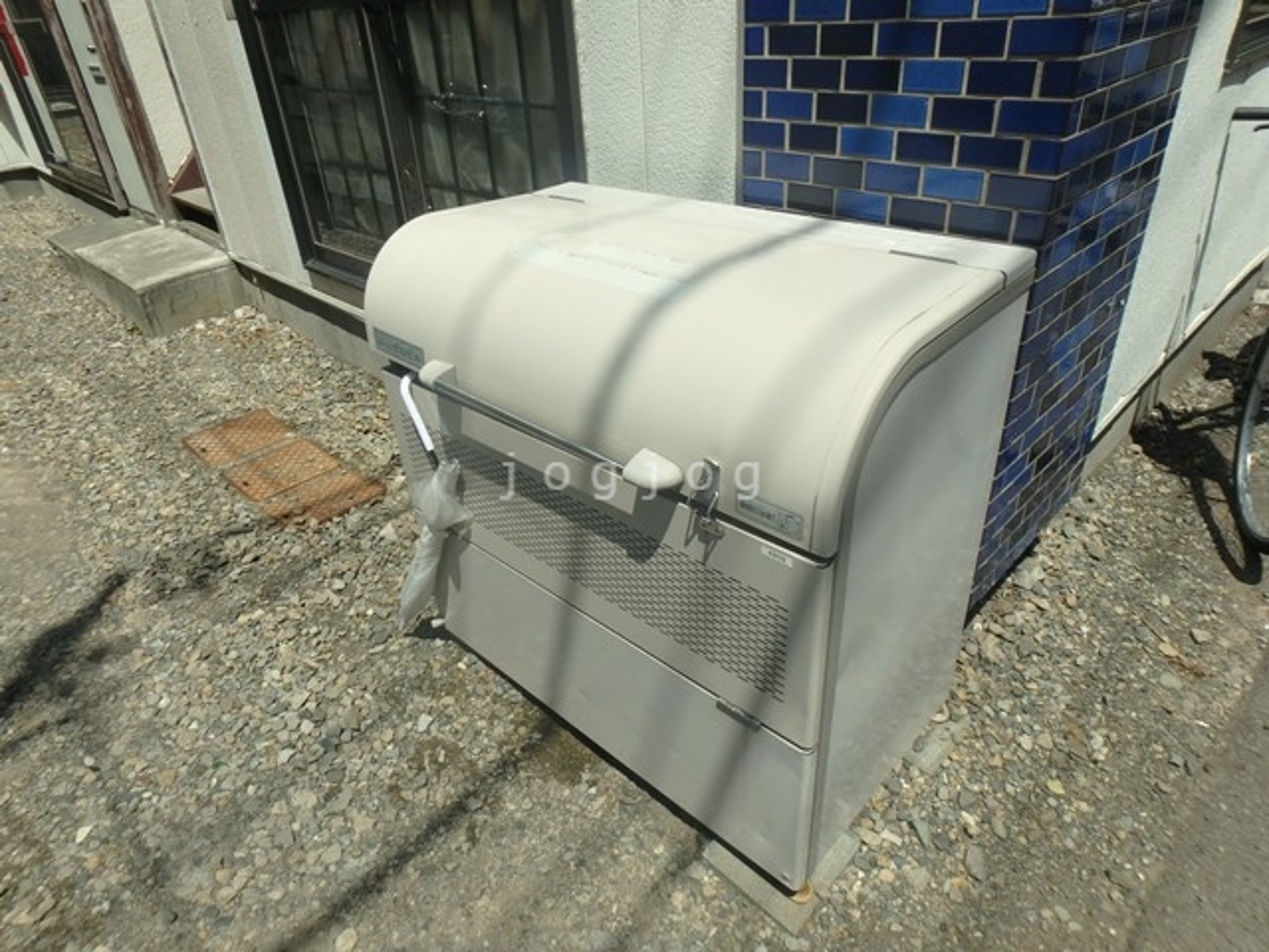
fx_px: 770
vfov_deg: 63.4
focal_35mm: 21
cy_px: 476
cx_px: 634
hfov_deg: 79.0
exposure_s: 1/640
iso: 125
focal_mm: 3.7
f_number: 6
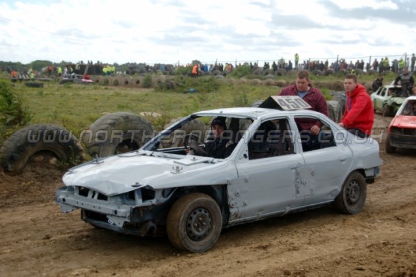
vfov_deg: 26.5
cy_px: 138
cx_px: 208
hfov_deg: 38.9
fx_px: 589
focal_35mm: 51
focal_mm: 34
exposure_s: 1/640
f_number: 4.5
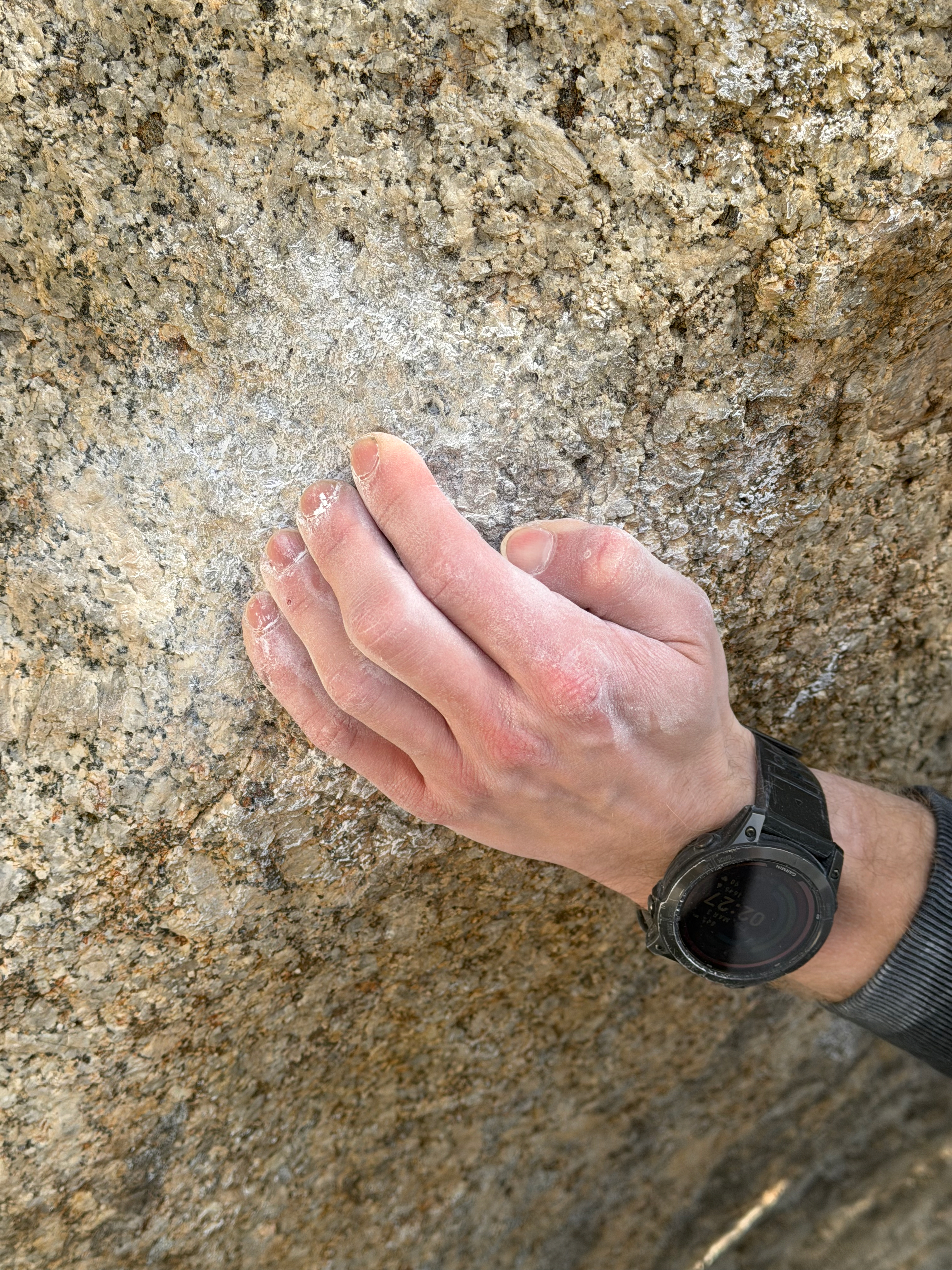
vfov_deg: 39.7
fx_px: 1760
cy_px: 635
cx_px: 476
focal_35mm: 48
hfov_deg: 30.3
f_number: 1.78
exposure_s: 1/516
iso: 64
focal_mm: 6.76
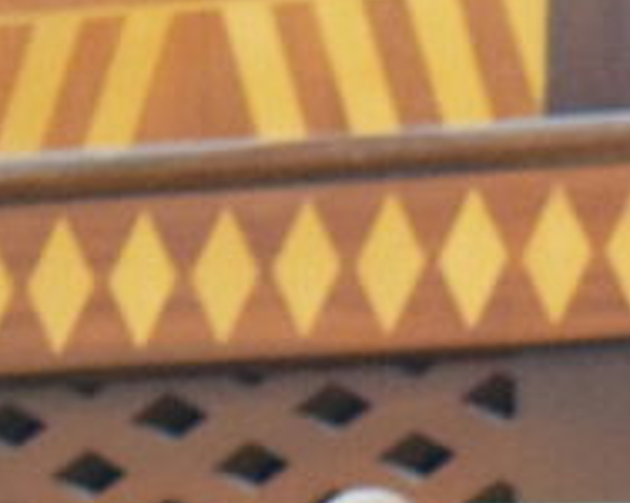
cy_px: 1075
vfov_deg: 2.7
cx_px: 1796
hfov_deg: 3.3
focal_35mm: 578
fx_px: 10757
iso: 5000
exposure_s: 1/60
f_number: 5.6
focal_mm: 55
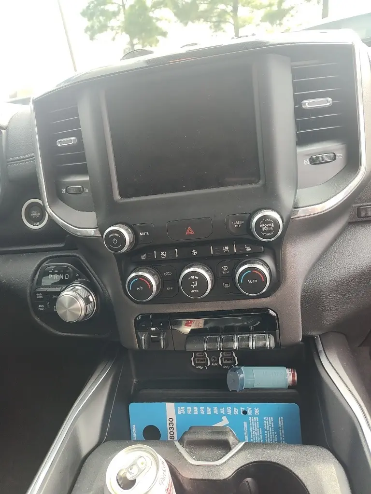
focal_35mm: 23
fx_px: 329
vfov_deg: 73.9
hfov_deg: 58.9
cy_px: 247
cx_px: 186
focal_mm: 5.56
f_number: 1.8
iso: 100
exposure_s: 1/226
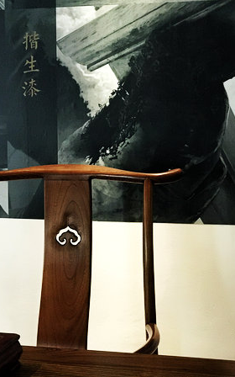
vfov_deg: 25.5
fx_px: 830
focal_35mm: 81
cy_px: 188
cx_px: 86
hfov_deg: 16.1
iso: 640
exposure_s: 1/50
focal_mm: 6.6
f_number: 2.8
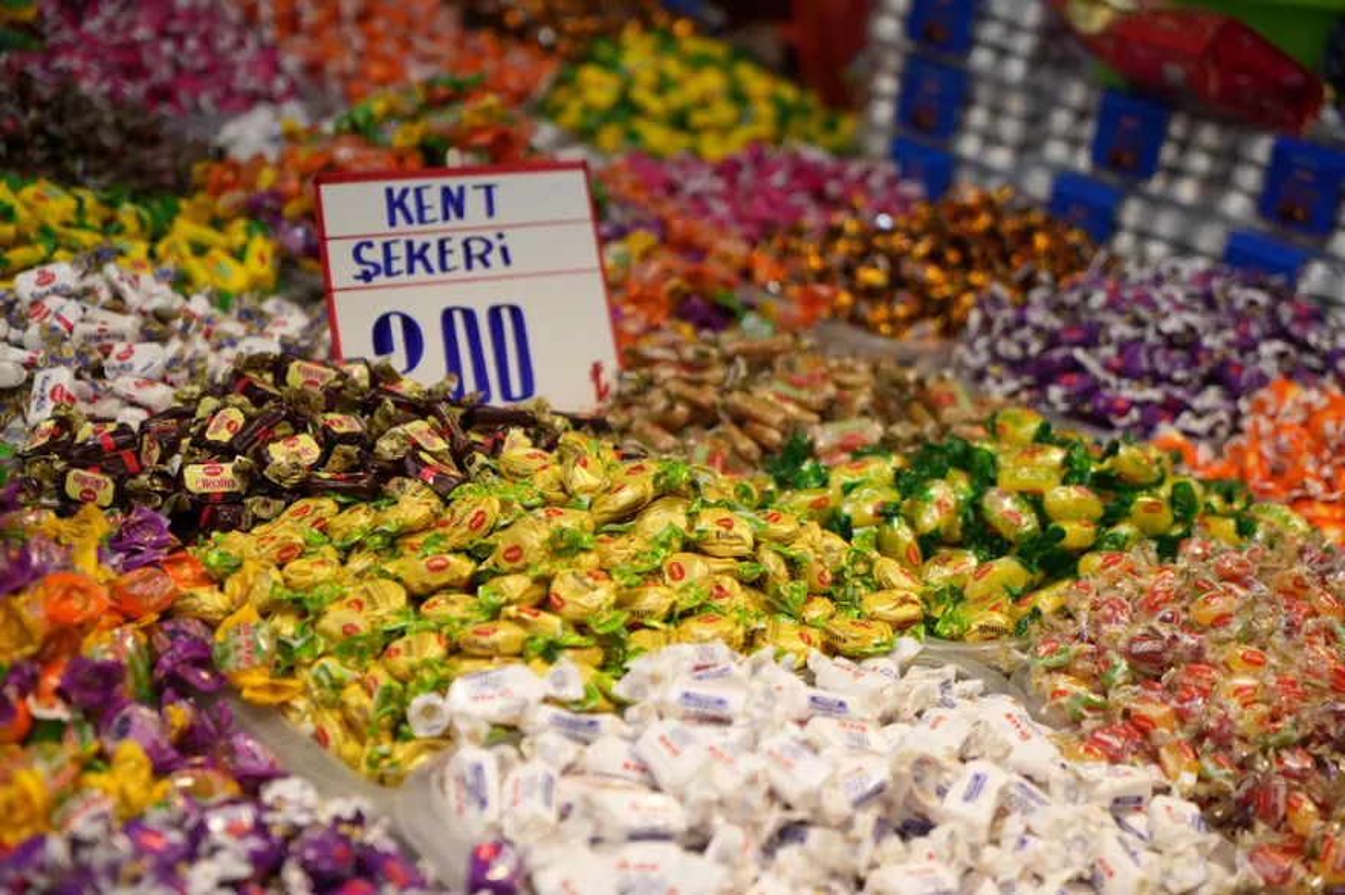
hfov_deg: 28.9
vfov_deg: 19.4
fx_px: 2614
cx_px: 672
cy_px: 448
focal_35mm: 70
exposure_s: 1/500
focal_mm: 70
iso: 320
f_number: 4
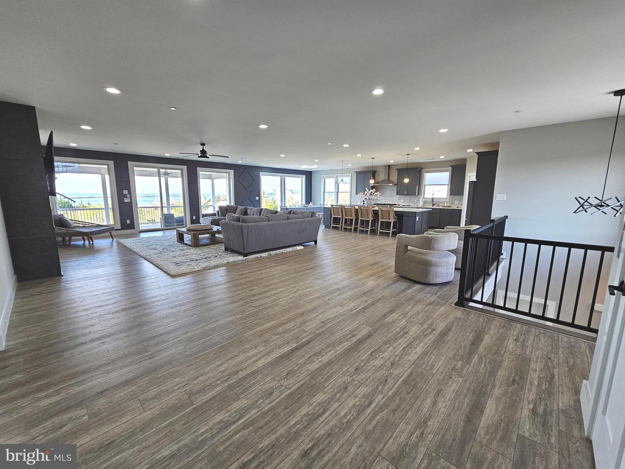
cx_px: 312
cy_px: 234
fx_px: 235
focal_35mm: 13
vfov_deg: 89.9
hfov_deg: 106.2
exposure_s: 1/60
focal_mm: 2.2
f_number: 2.2
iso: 64
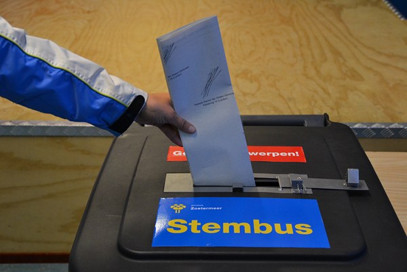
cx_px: 204
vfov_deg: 23.8
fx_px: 644
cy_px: 136
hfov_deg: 35.1
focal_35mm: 57
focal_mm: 38
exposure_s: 1/60
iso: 1100
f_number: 4.5
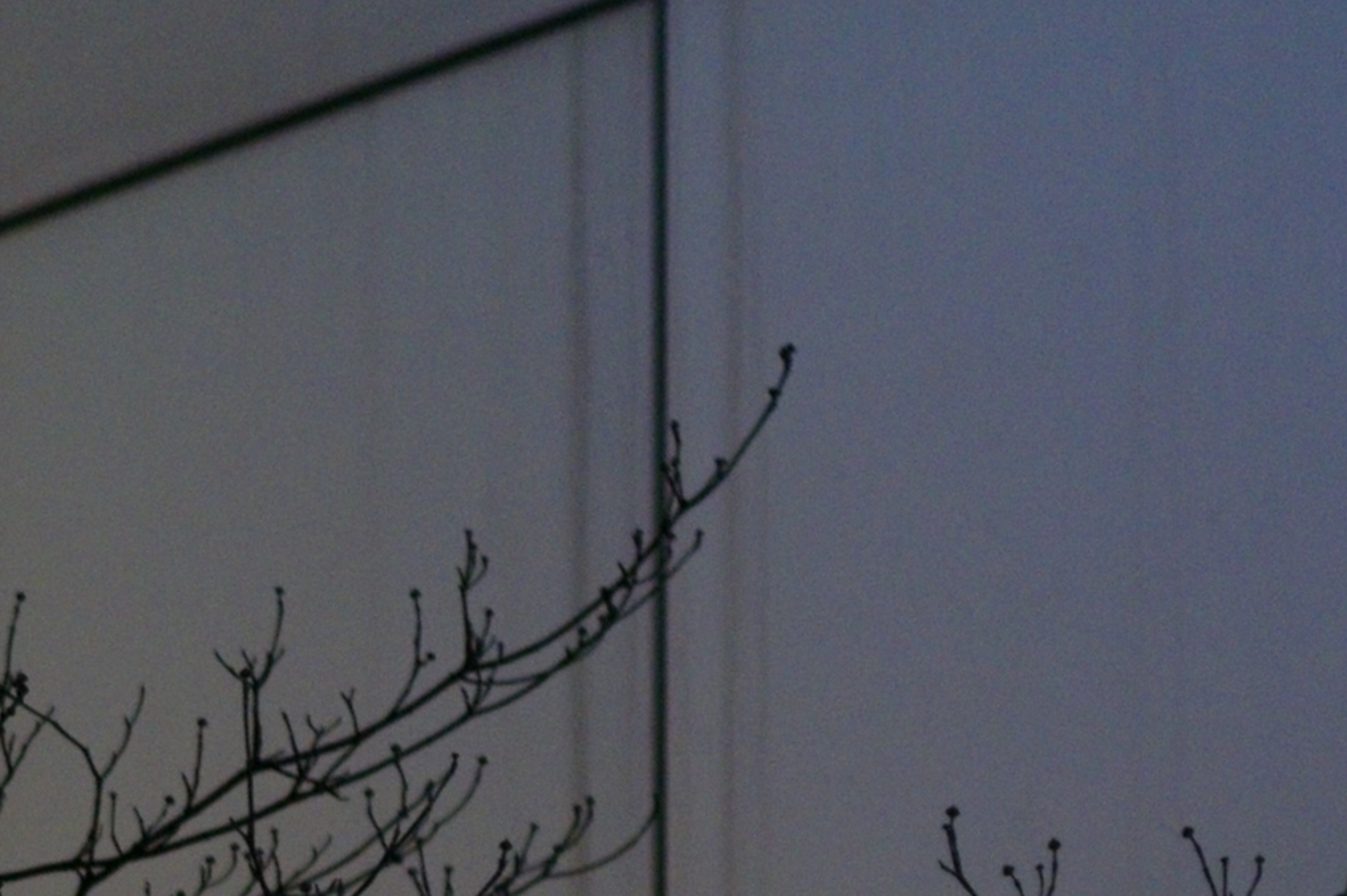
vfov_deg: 2.9
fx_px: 17315
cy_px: 1955
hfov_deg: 4.4
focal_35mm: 463
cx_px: -1121
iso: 800
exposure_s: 1/88.4
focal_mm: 90
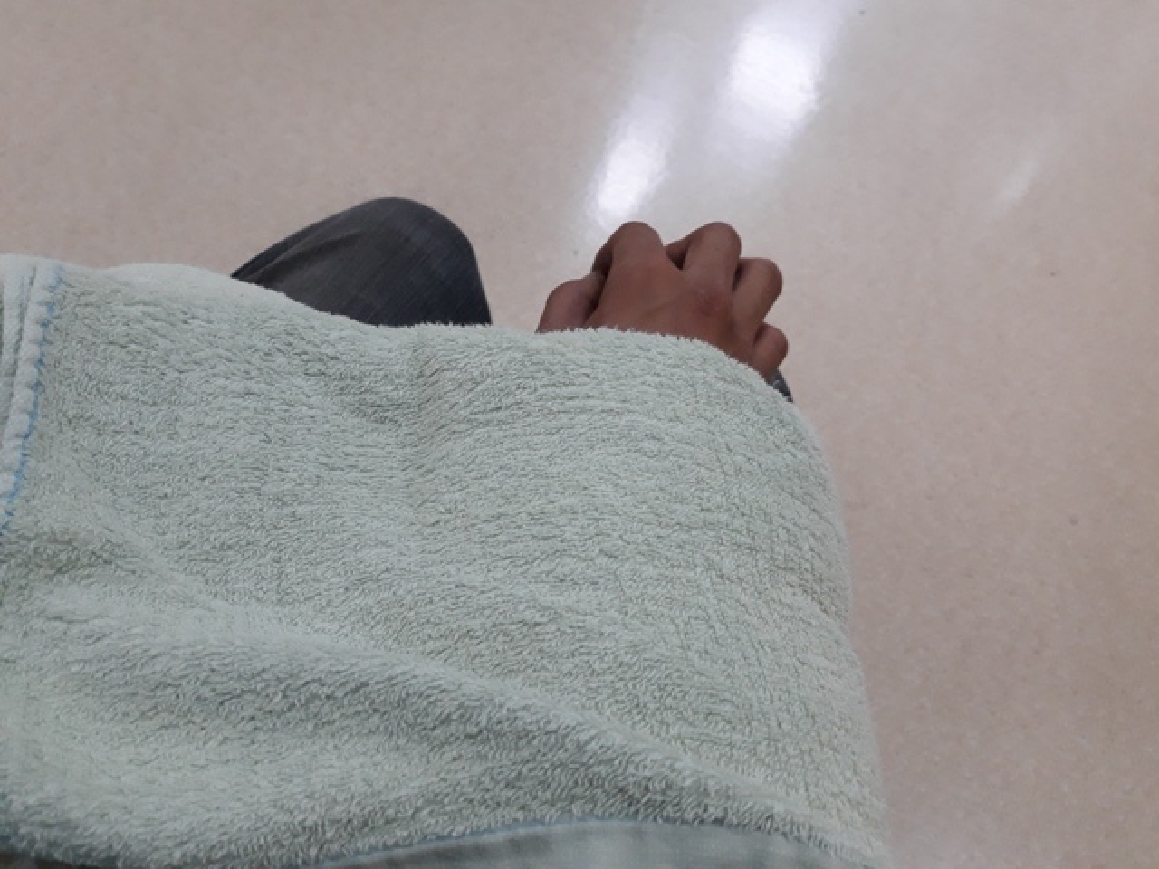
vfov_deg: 51.4
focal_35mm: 27
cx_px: 580
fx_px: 904
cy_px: 434
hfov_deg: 65.3
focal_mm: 3.71
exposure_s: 1/50
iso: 200
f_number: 1.7
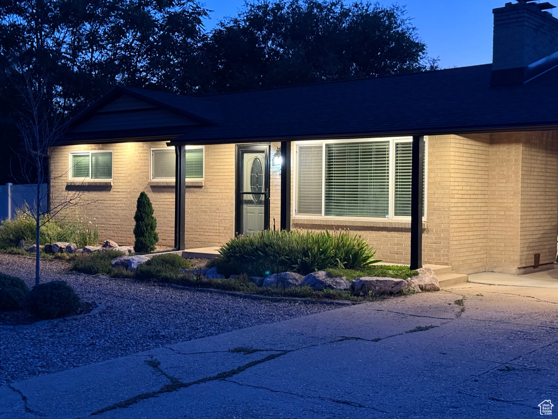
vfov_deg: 30.3
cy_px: 210
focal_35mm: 48
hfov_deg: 39.7
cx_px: 279
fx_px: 774
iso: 500
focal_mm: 6.76
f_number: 1.78
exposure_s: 1/30
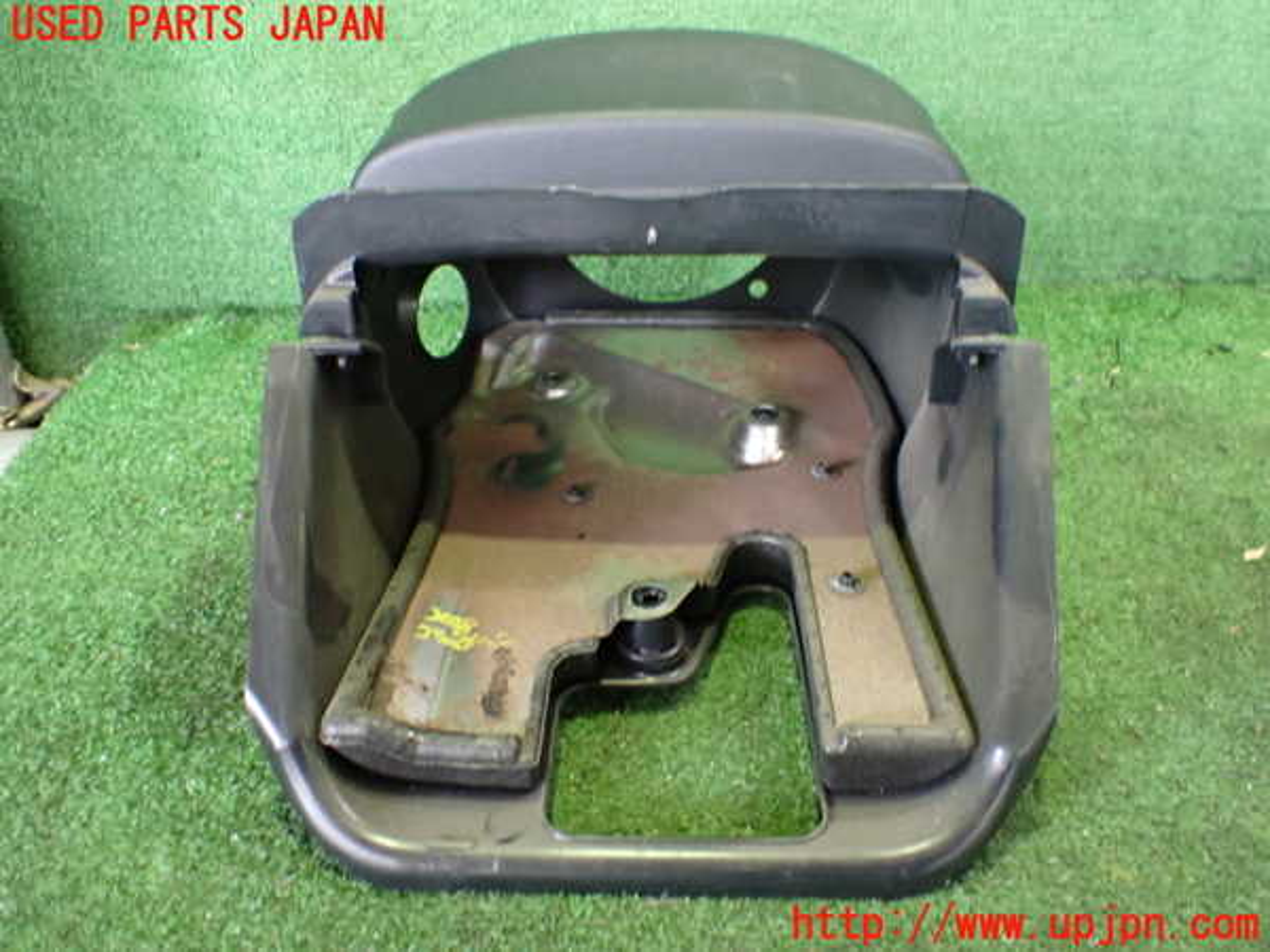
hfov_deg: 60.0
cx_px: 635
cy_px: 476
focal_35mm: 30
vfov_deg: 46.8
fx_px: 1101
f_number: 2.3
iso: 800
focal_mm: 5.4
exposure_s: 1/30
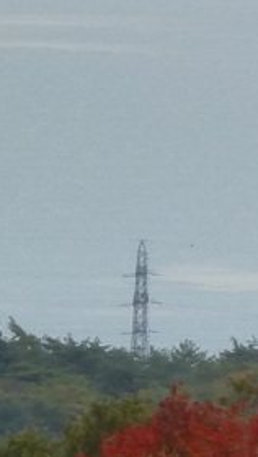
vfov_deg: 1.4
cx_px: 243
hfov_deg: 0.8
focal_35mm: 1549
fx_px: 18794
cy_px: 284
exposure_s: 1/250
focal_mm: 44.4
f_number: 5.7
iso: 160
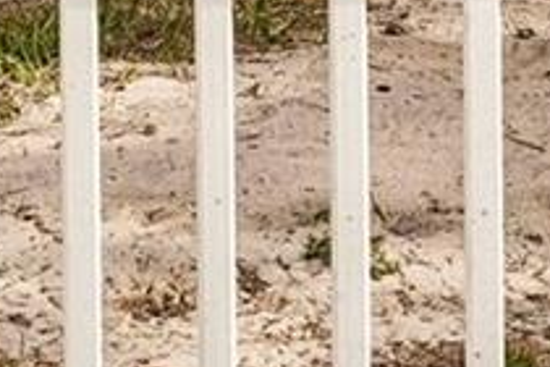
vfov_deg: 5.7
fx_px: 3376
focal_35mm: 221
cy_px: -823
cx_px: 212
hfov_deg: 9.3
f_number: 8
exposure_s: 1/640
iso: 400
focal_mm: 29
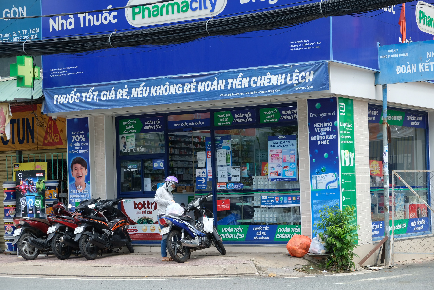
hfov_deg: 24.5
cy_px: 145
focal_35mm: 83
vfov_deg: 16.5
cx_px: 217
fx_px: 1001
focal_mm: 55
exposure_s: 1/160
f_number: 7.1
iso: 200
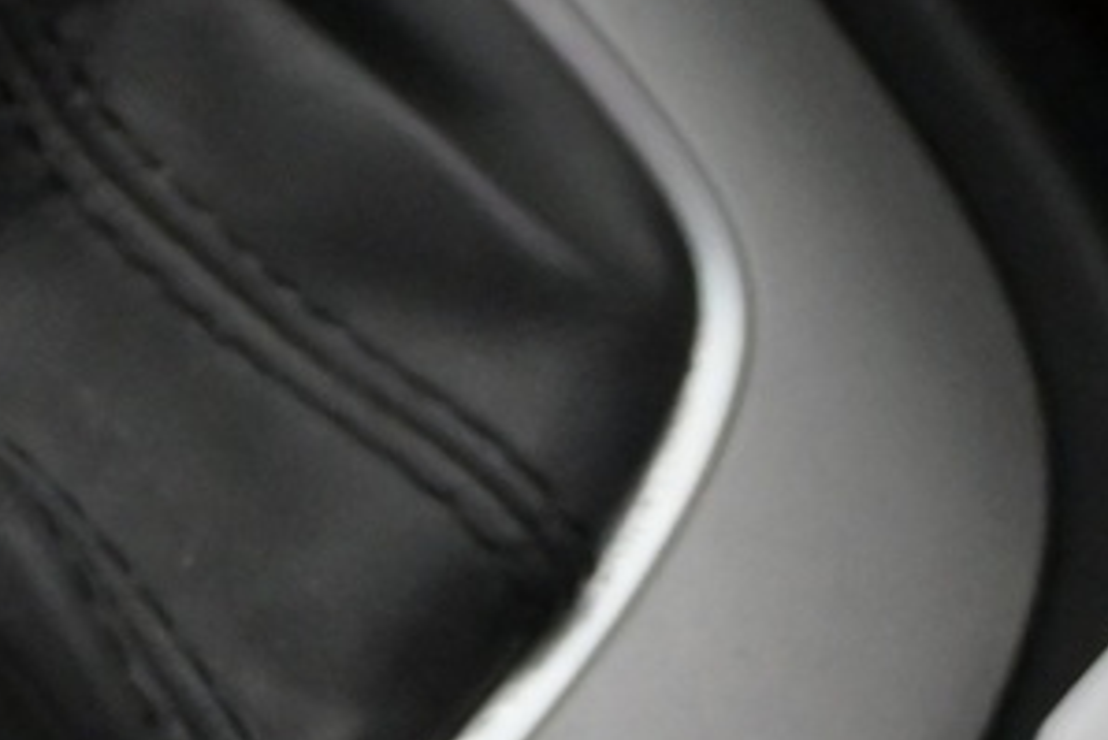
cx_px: -320
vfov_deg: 6.0
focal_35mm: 224
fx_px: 6908
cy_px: -535
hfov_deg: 9.0
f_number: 4.5
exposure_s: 1/40
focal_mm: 27.5
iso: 3200
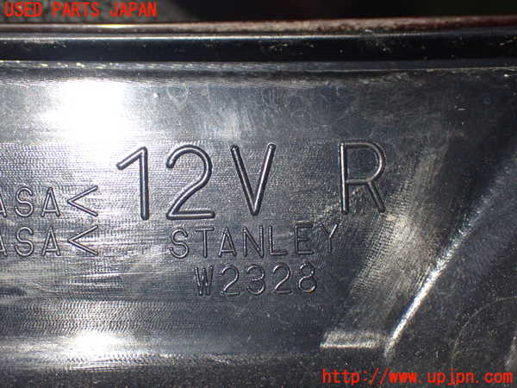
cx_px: 258
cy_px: 194
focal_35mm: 54
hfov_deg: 35.5
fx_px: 807
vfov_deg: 27.0
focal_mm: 9.65
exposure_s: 1/50
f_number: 3.3
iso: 800
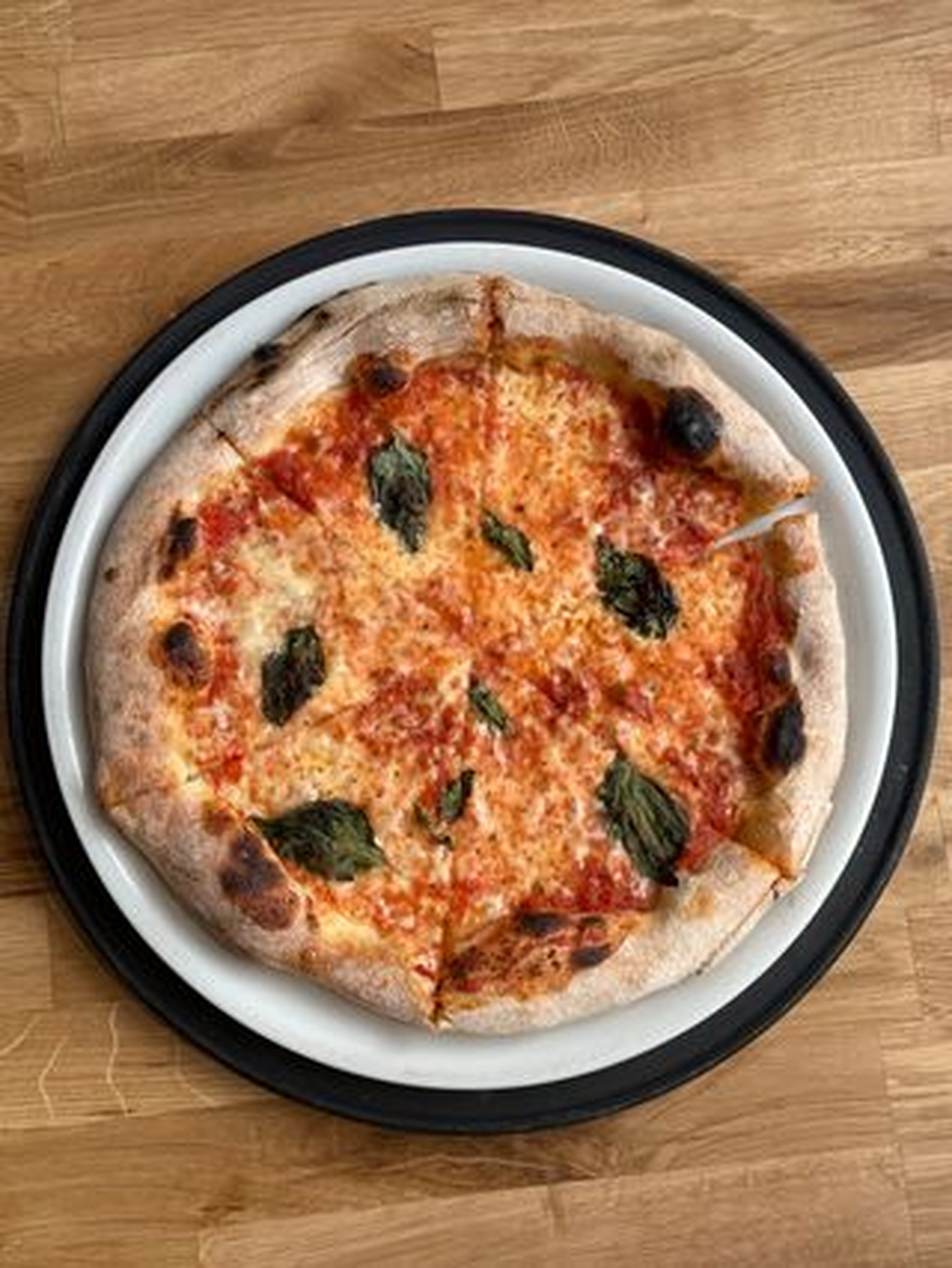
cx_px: 476
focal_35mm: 48
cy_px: 634
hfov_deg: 30.3
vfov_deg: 39.6
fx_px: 1758
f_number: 1.78
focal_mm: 6.86
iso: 50
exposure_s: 1/151
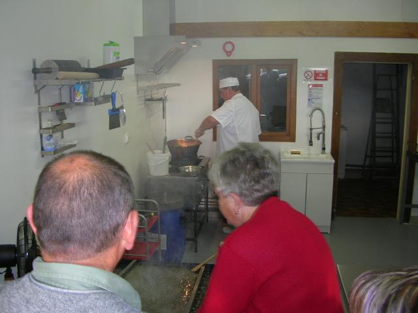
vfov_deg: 40.7
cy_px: 156
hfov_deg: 52.6
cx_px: 209
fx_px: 423
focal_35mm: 35
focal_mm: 5.8
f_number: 2.8
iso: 50
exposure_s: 1/30
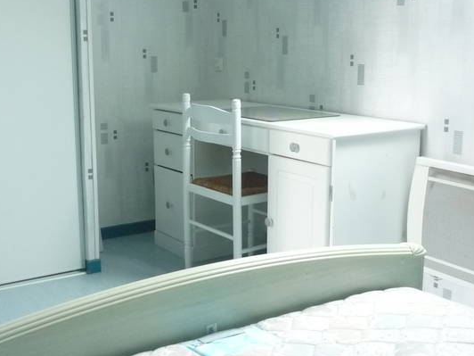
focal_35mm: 49
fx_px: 671
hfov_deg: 38.8
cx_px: 196
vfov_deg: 29.7
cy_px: 166
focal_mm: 5.5
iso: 400
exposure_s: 1/15
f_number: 2.8
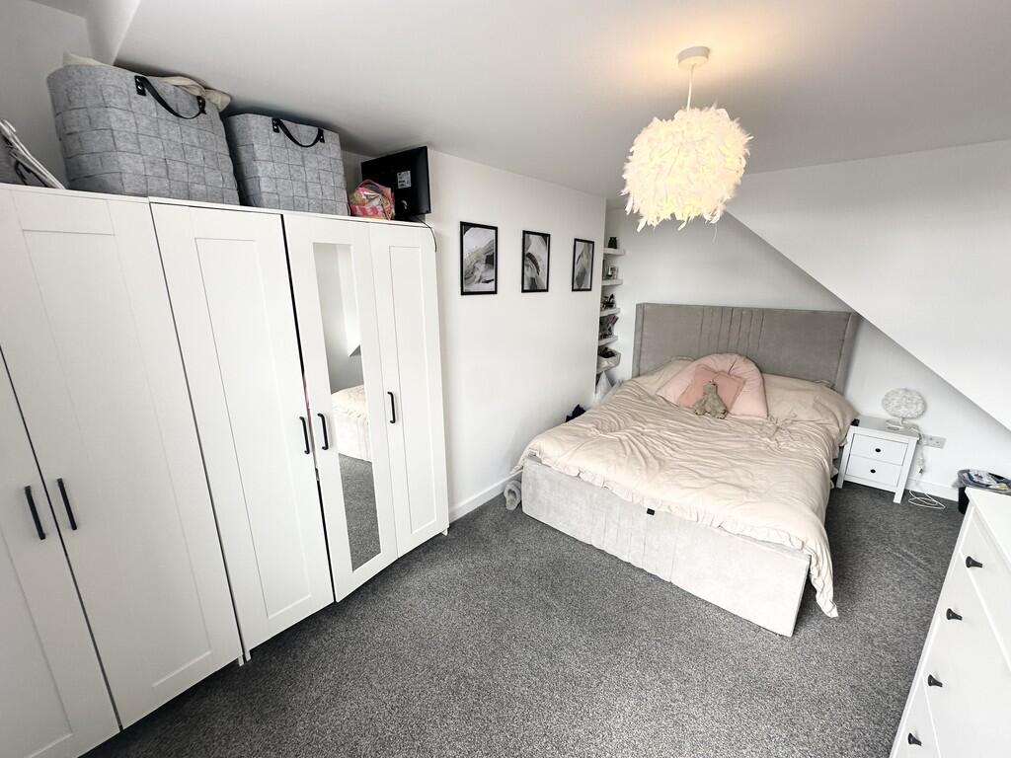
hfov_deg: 102.1
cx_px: 506
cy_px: 379
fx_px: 409
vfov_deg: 85.7
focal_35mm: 14
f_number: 2.2
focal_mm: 2.22
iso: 64
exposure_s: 1/99
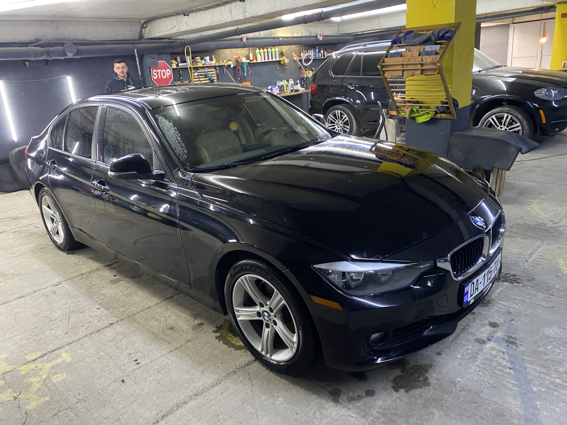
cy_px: 212
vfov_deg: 53.1
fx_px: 426
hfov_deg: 67.3
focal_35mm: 26
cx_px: 284
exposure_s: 1/50
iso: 500
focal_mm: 4.25
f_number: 1.8
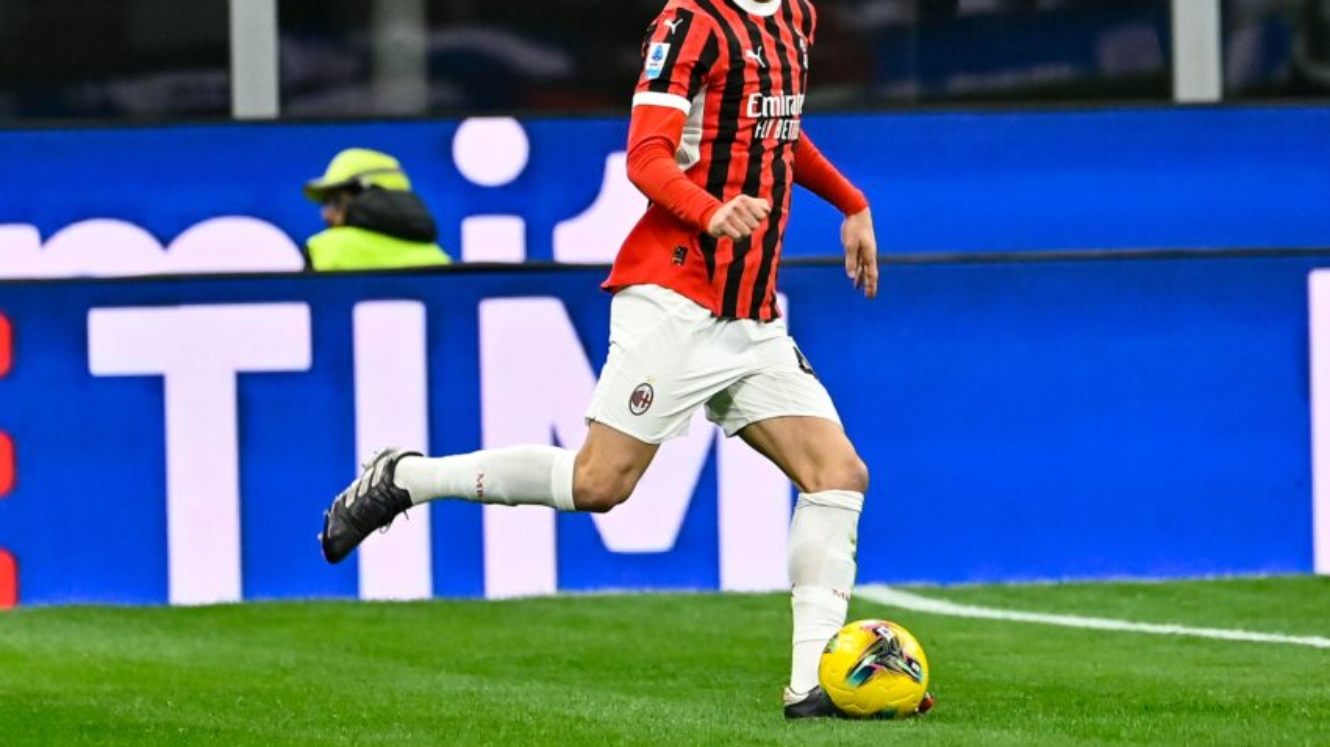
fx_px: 17768
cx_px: 741
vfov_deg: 2.4
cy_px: 285
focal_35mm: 504
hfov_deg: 4.3
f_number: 4.5
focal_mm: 400
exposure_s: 1/800
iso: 2000
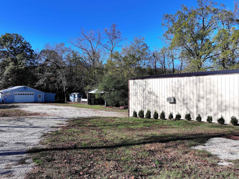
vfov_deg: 56.8
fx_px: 166
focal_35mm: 24
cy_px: 90
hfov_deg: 71.6
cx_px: 120
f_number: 2.8
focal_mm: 12.29
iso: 150
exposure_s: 1/2000
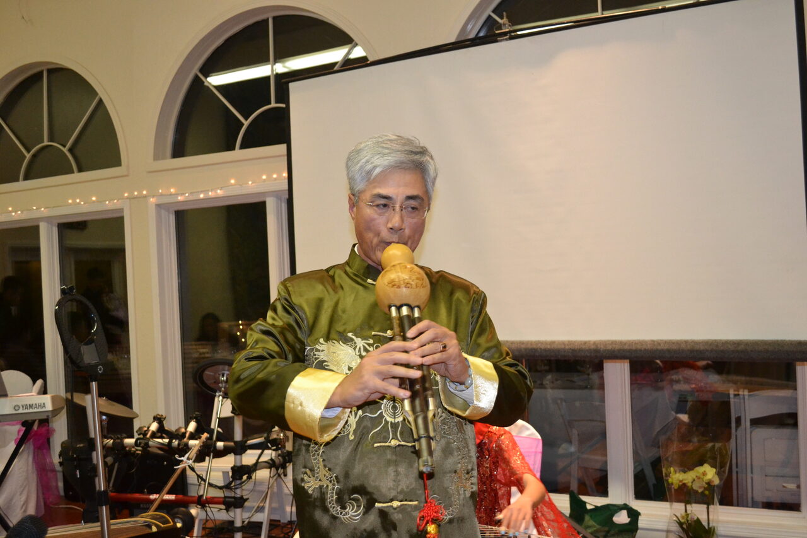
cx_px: 404
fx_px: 807
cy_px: 269
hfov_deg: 53.1
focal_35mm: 36
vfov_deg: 36.9
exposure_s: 1/60
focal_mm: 24
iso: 2000
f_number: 4
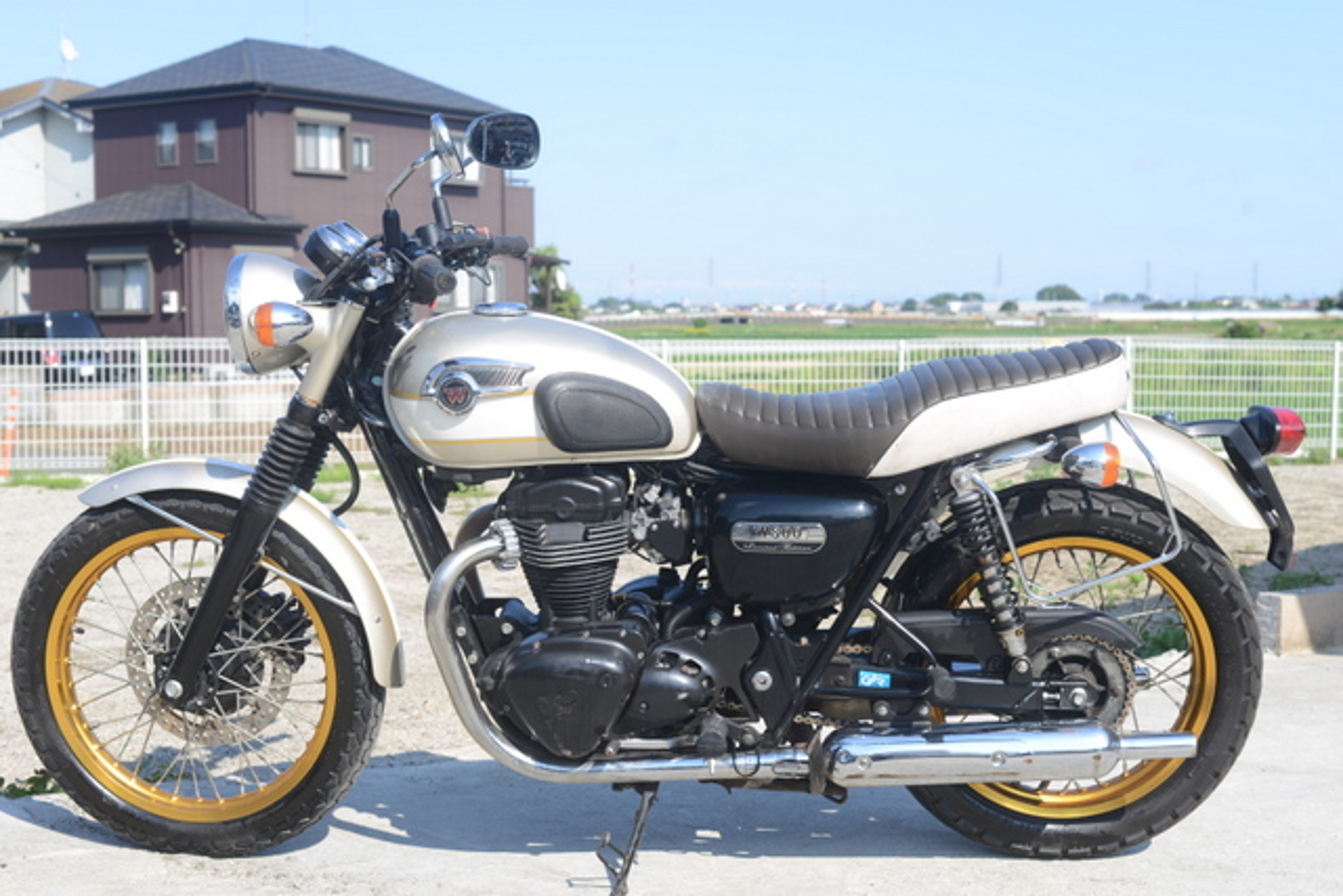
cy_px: 448
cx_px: 672
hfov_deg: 39.6
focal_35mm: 50
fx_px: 1866
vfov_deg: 27.0
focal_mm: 50
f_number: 7.1
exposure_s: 1/200
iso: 100
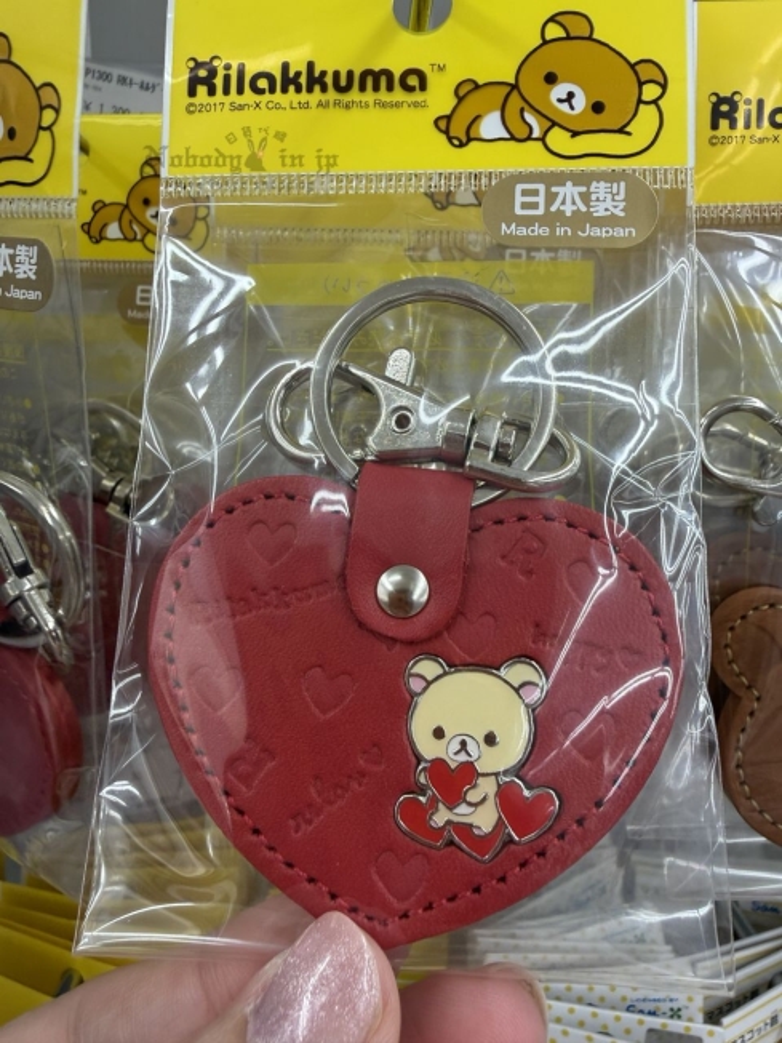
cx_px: 391
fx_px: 753
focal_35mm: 25
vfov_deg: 69.4
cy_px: 522
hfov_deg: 54.9
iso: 80
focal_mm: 2.22
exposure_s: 1/100
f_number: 2.2
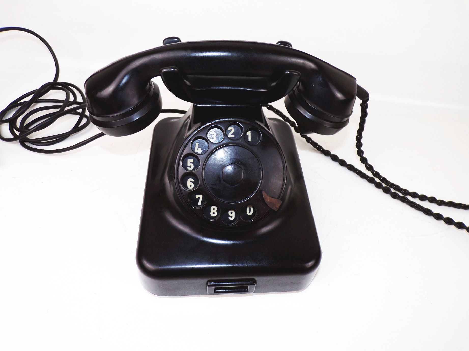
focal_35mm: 24
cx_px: 234
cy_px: 176
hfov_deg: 71.6
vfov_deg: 56.8
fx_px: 325
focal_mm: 4.3
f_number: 3
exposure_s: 1/52
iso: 80
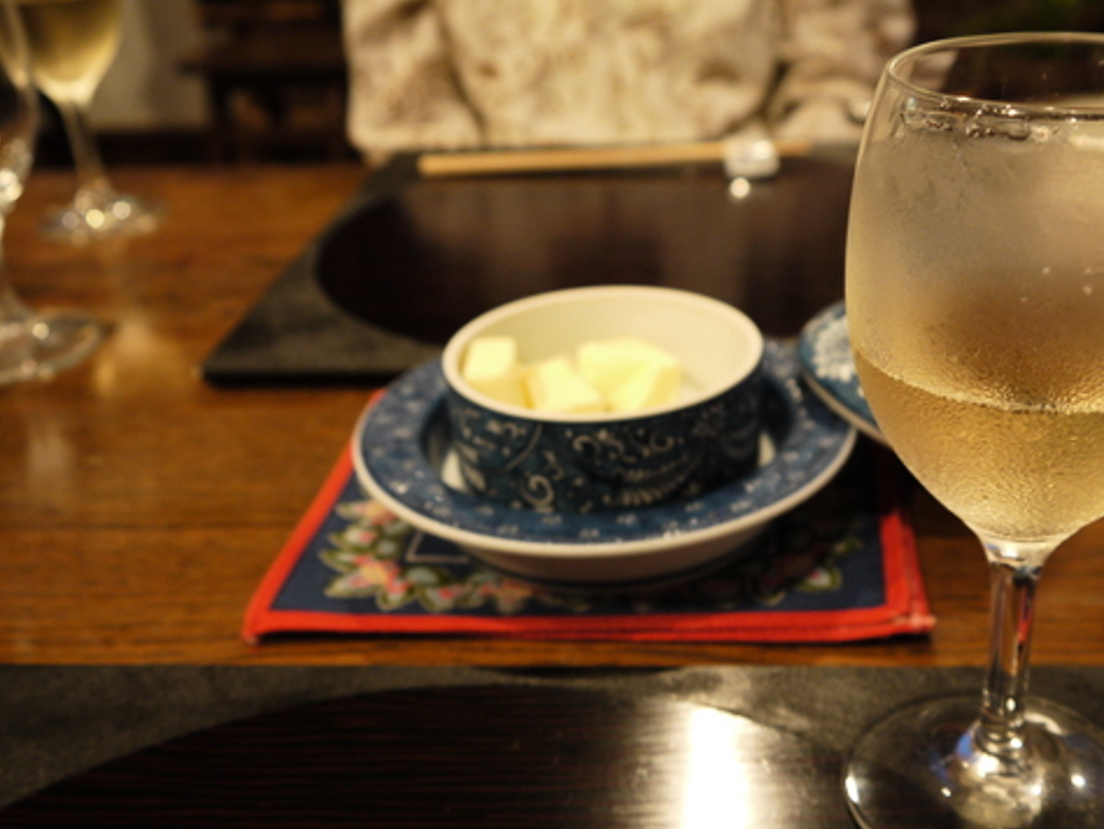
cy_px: 484
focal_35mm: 43
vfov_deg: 33.5
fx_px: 1372
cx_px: 668
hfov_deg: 43.6
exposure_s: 1/8
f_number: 4
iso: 400
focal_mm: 17
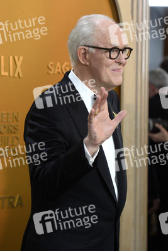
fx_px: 1084
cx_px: 84
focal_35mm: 155
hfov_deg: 8.9
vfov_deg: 13.2
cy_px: 126
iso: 2500
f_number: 6.3
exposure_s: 1/250
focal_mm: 155
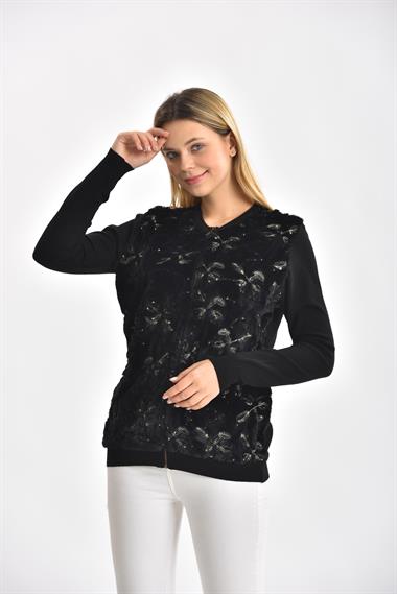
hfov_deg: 9.8
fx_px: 2313
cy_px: 297
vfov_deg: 14.6
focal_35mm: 140
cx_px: 198
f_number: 6.3
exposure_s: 1/160
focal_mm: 140
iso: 100
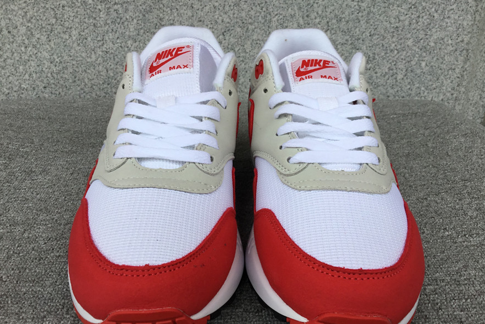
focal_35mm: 33
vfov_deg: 39.9
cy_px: 185
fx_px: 445
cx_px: 247
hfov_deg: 57.2
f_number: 2.4
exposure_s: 1/201
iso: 25
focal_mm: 3.3
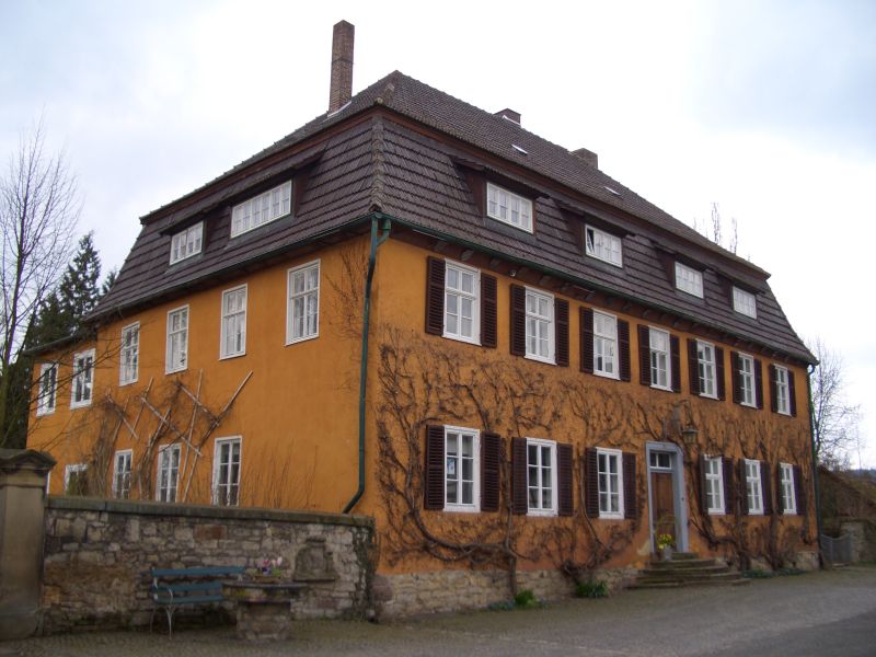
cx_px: 438
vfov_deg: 40.7
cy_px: 328
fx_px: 886
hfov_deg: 52.6
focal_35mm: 35
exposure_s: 1/250
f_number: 2.6
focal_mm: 5.8
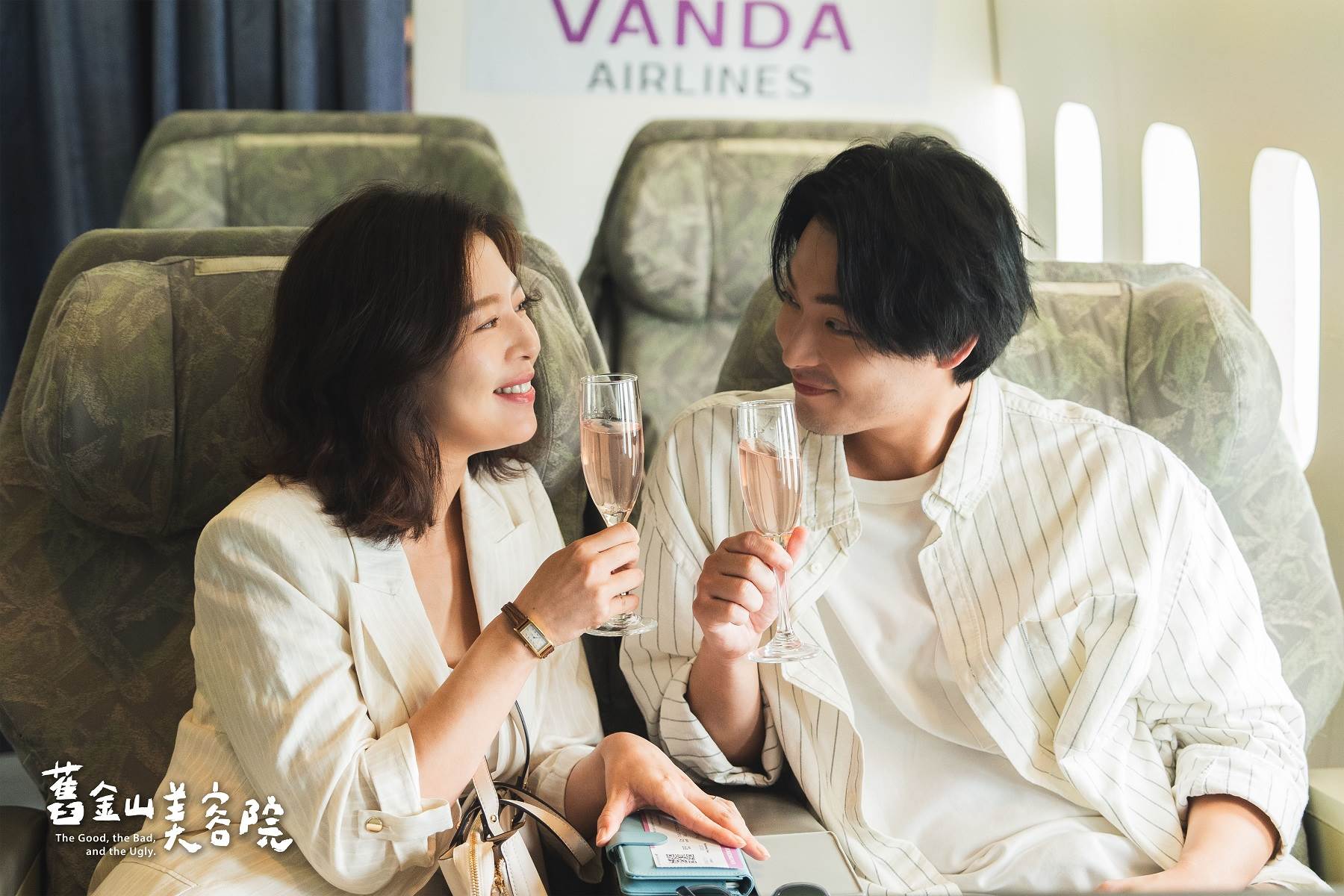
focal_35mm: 70
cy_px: 448
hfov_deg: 28.8
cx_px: 672
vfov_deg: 19.5
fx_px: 2613
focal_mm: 70
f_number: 2.8
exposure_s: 1/200
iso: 1600
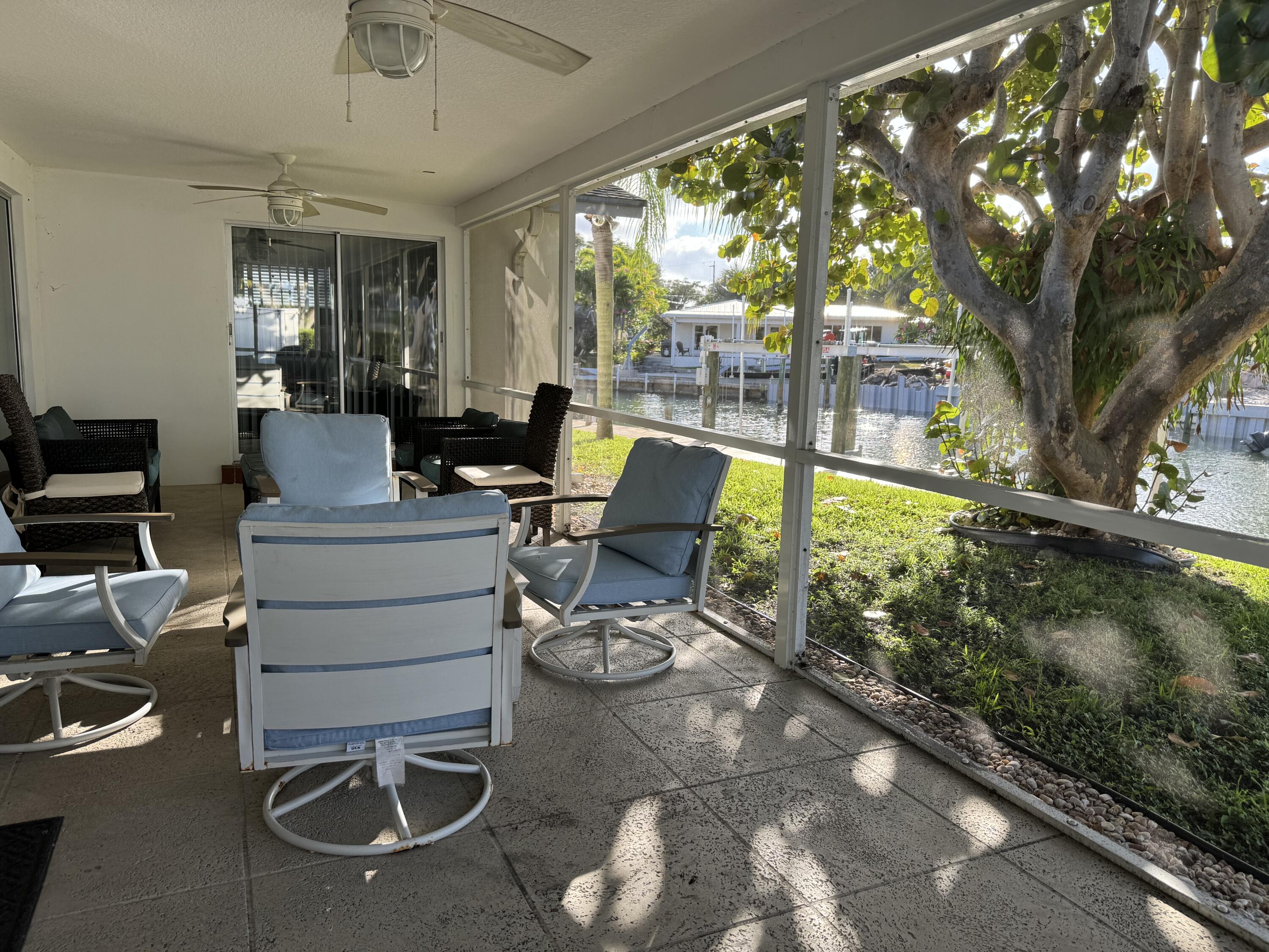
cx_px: 634
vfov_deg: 56.8
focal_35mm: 24
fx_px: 880
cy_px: 476
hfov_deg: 71.6
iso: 80
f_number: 1.78
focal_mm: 6.86
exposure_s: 1/425
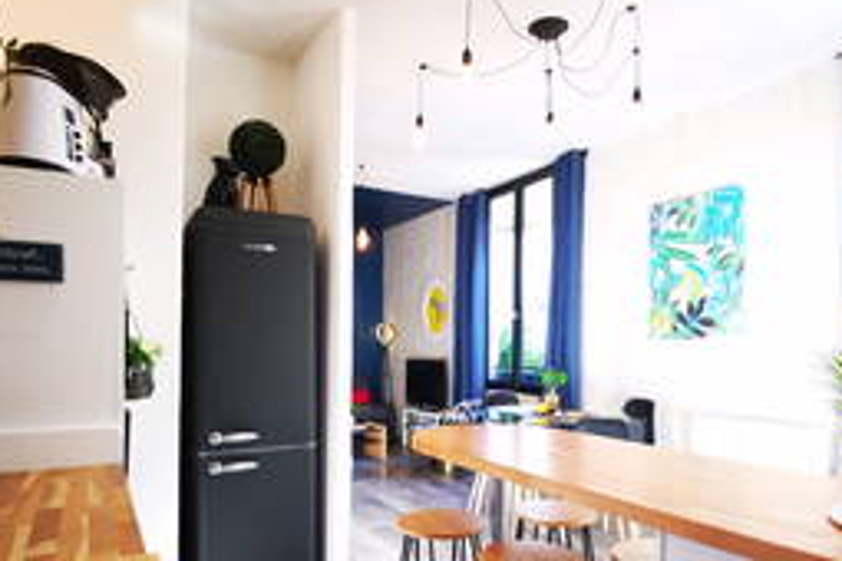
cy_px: 346
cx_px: 423
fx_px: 585
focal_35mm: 25
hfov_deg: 71.5
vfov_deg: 50.8
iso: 160
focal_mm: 2.26
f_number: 2.2
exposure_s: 1/33.3
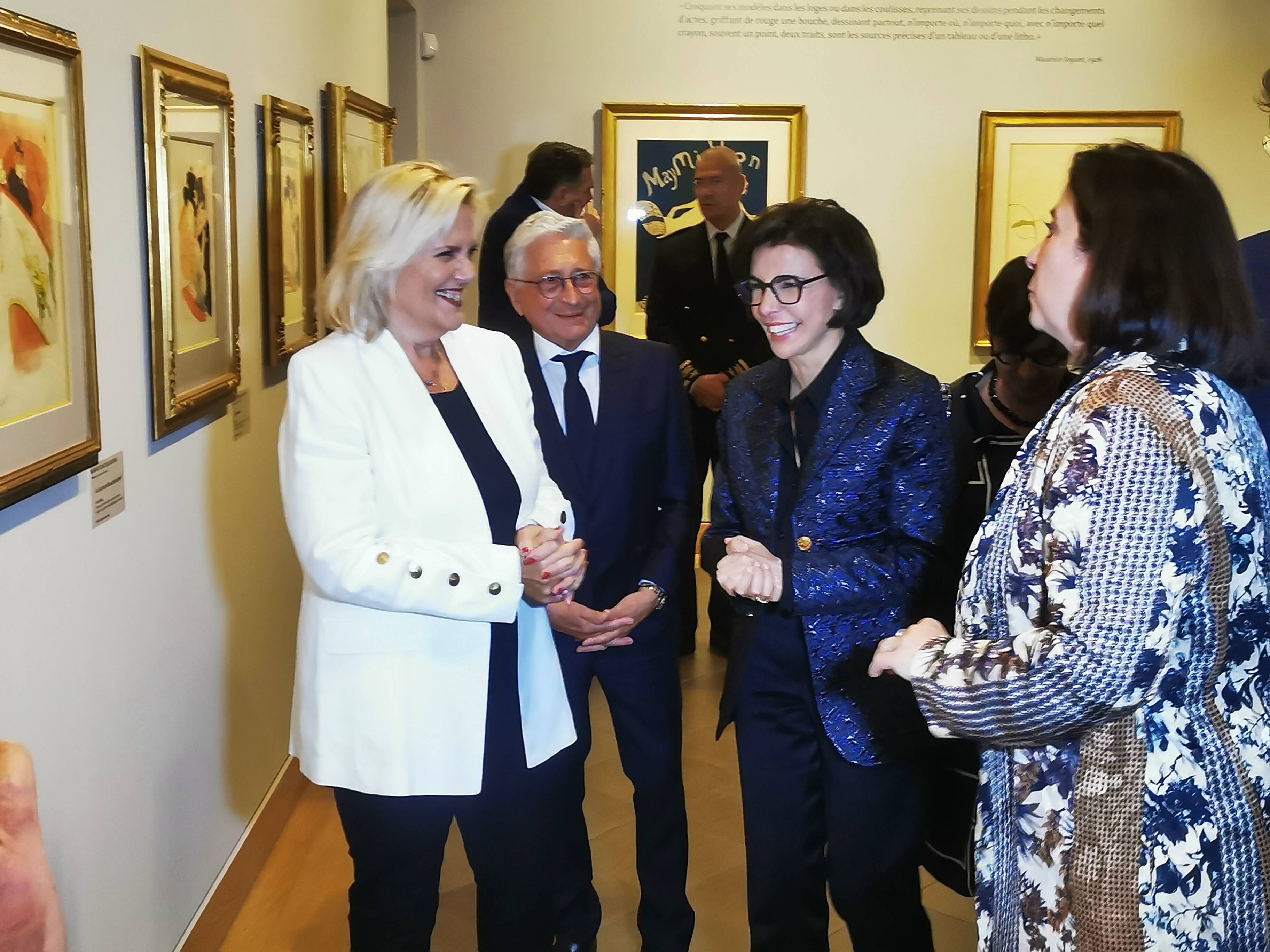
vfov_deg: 32.2
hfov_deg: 42.1
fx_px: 1651
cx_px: 635
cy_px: 476
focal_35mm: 45
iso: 320
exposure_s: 1/50
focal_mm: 5.58
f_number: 1.8
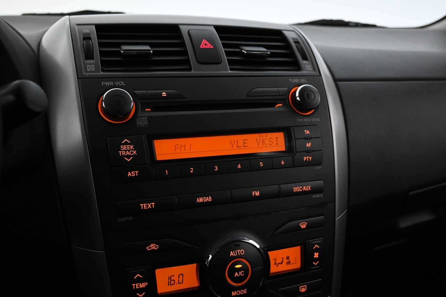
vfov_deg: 40.0
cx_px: 223
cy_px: 148
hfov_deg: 57.2
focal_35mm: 33
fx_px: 409
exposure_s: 1/40
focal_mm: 22
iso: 2000
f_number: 4
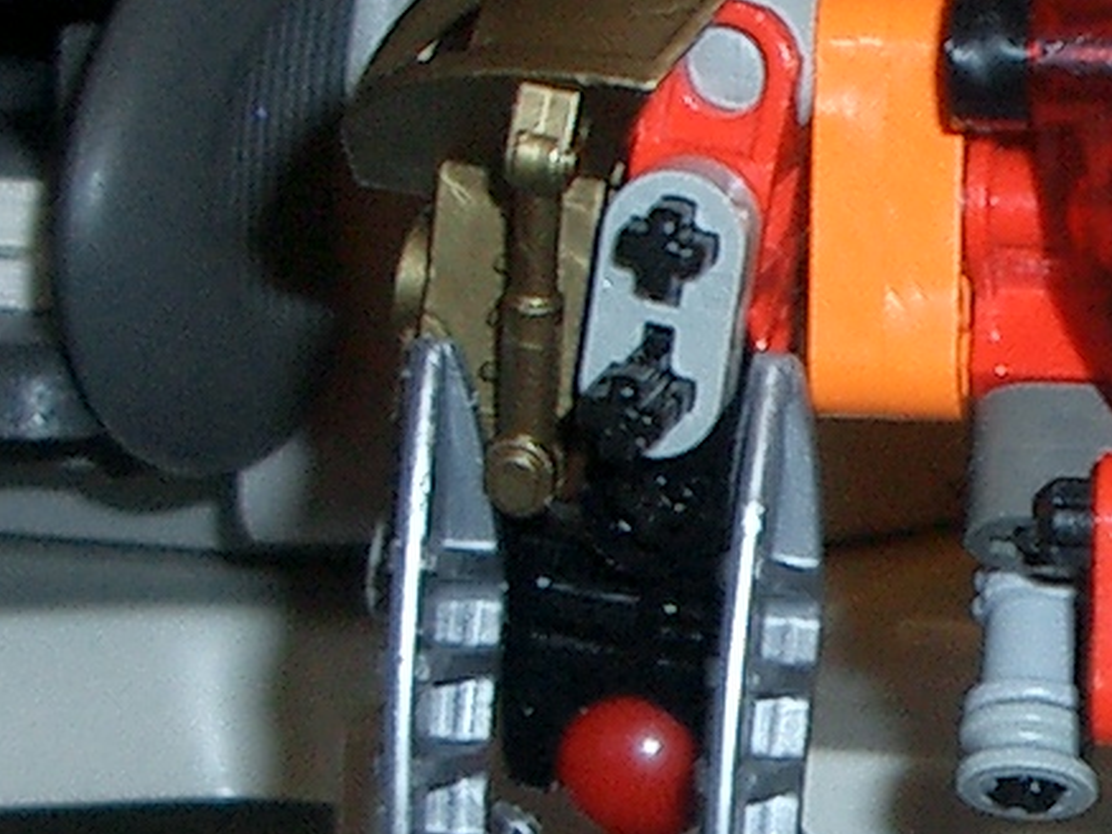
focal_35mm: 164
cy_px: 1015
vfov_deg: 8.9
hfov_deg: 11.9
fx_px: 5270
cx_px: 1214
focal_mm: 5.8
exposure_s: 1/40
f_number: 2.6
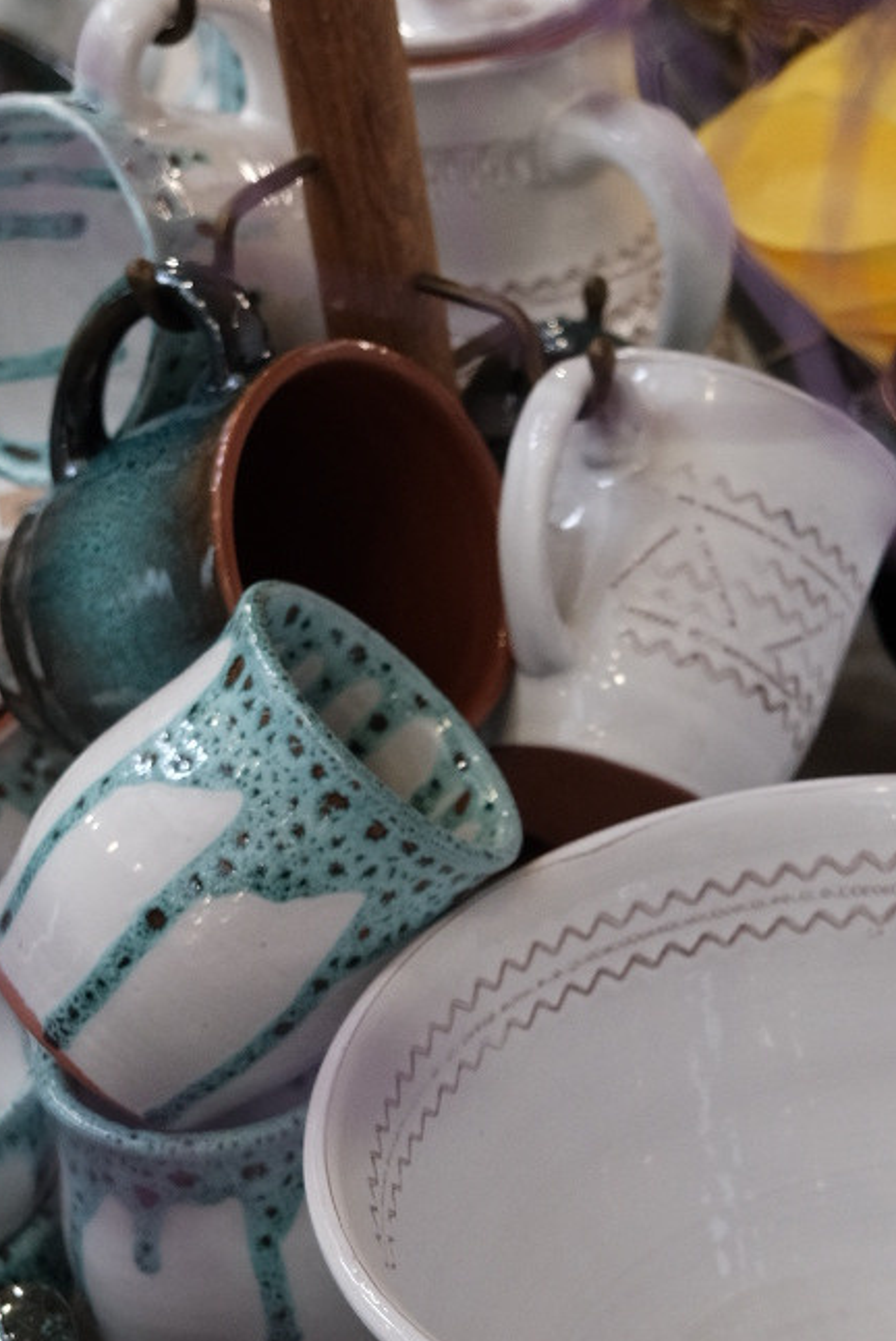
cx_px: 552
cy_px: 931
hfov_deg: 12.8
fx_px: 3990
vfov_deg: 19.0
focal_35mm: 107
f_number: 4
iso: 800
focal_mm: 26
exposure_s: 1/30
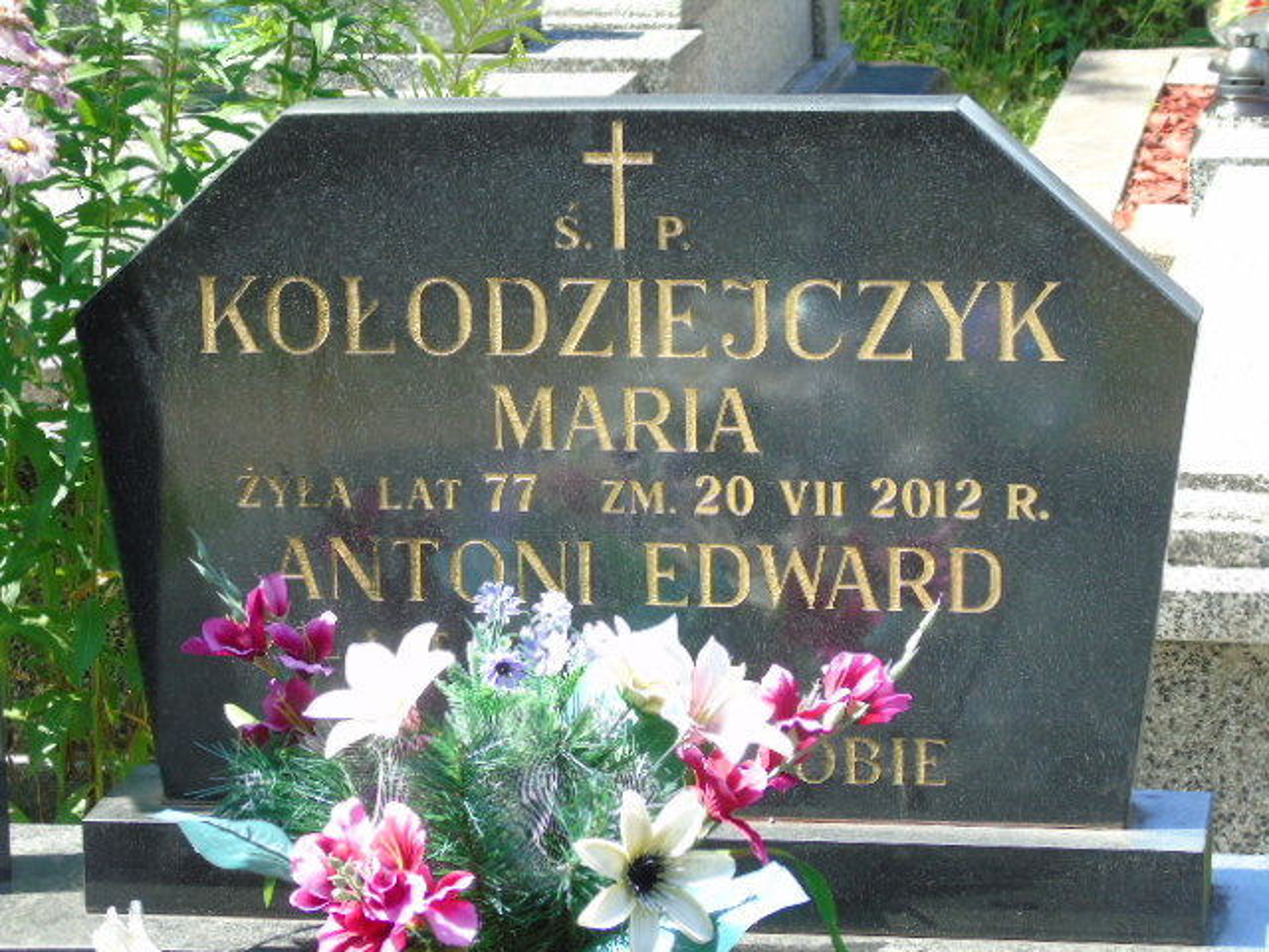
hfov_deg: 15.9
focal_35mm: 124
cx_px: 634
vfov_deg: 12.0
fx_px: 4546
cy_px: 476
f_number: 4.6
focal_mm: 22
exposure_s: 1/100
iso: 80
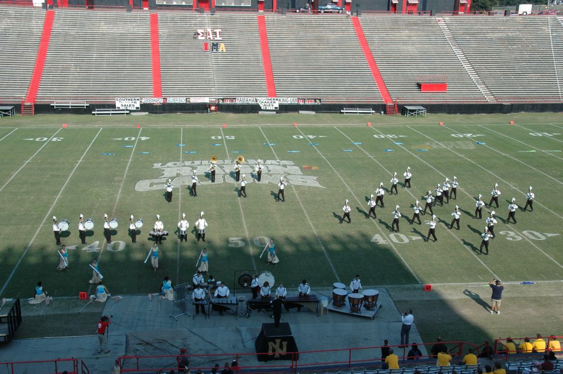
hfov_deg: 42.4
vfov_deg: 28.9
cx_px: 282
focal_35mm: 46
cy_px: 187
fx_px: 726
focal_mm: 31
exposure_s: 1/320
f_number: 9
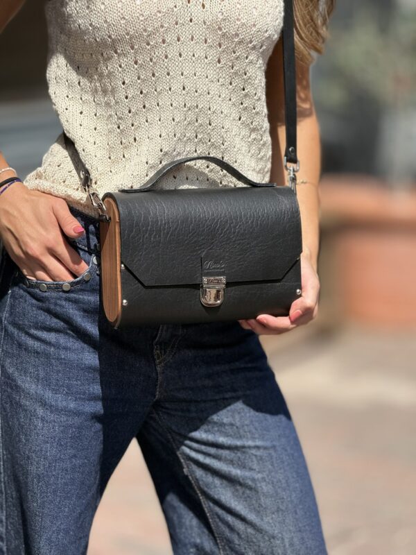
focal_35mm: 120
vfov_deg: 16.4
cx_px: 208
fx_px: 1923
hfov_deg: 12.3
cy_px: 278
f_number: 2.8
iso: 50
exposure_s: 1/1248
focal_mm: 15.66
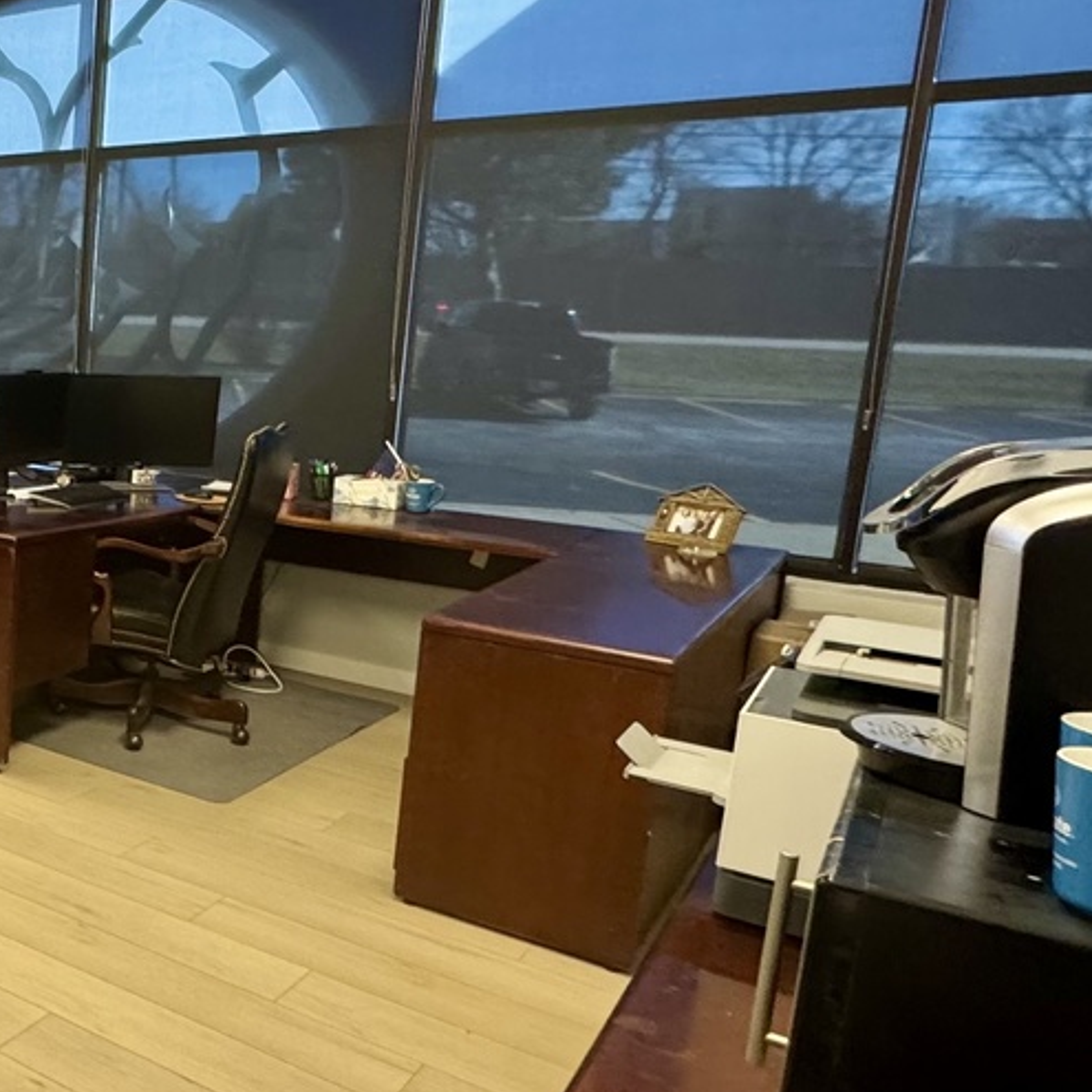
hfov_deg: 35.7
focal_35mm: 36
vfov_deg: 46.0
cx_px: -227
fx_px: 1285
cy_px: 516
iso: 320
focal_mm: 2.22
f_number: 2.2
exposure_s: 1/60
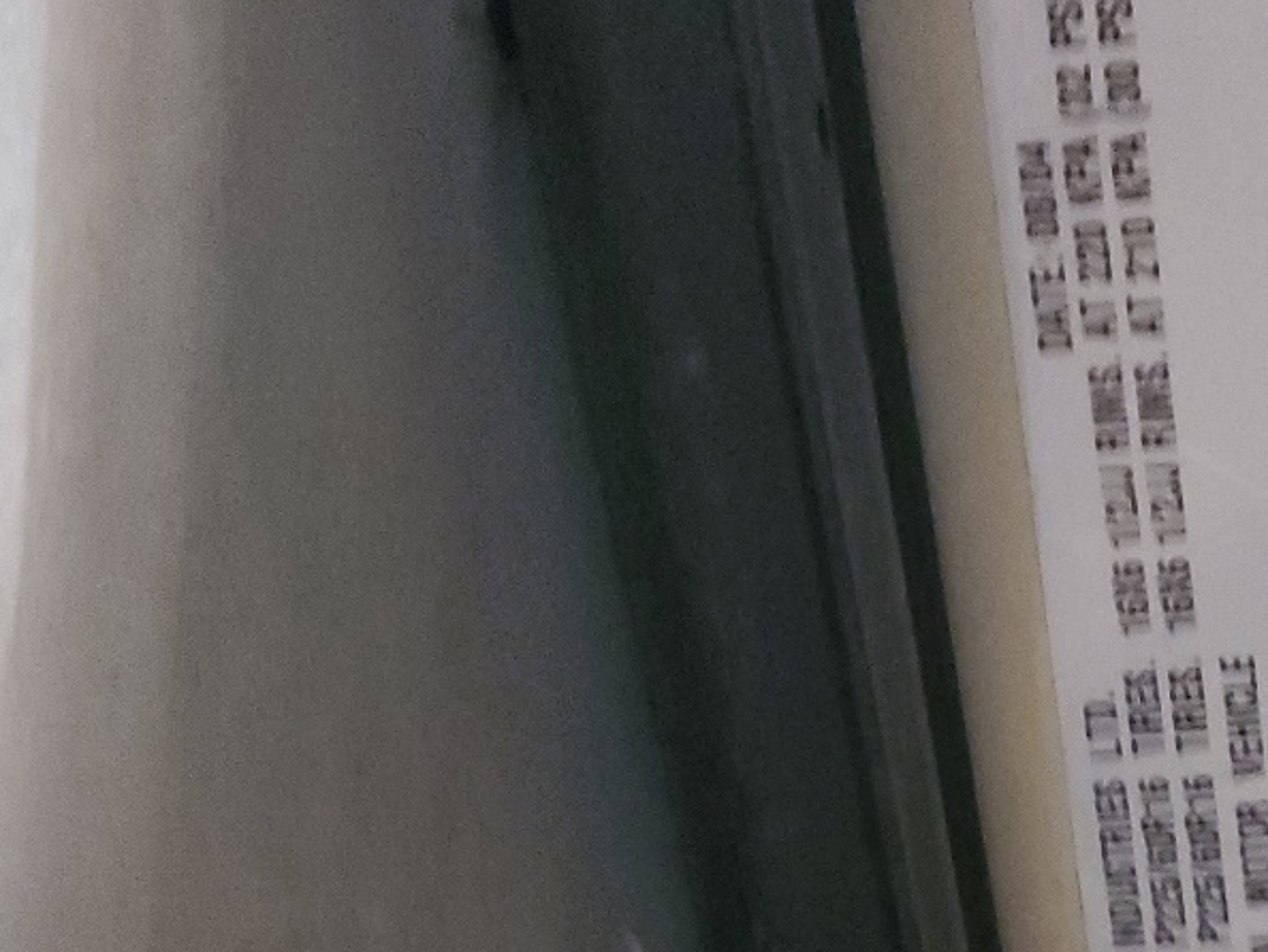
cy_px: 798
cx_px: 1050
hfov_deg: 27.1
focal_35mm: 70
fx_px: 2565
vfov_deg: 20.7
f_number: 1.5
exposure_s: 1/15
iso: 787
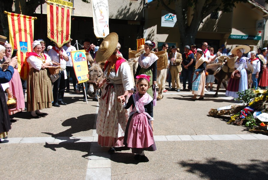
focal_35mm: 39
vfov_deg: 34.4
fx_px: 291
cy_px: 90
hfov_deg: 49.4
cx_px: 134
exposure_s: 1/250
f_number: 8
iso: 100
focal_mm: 26
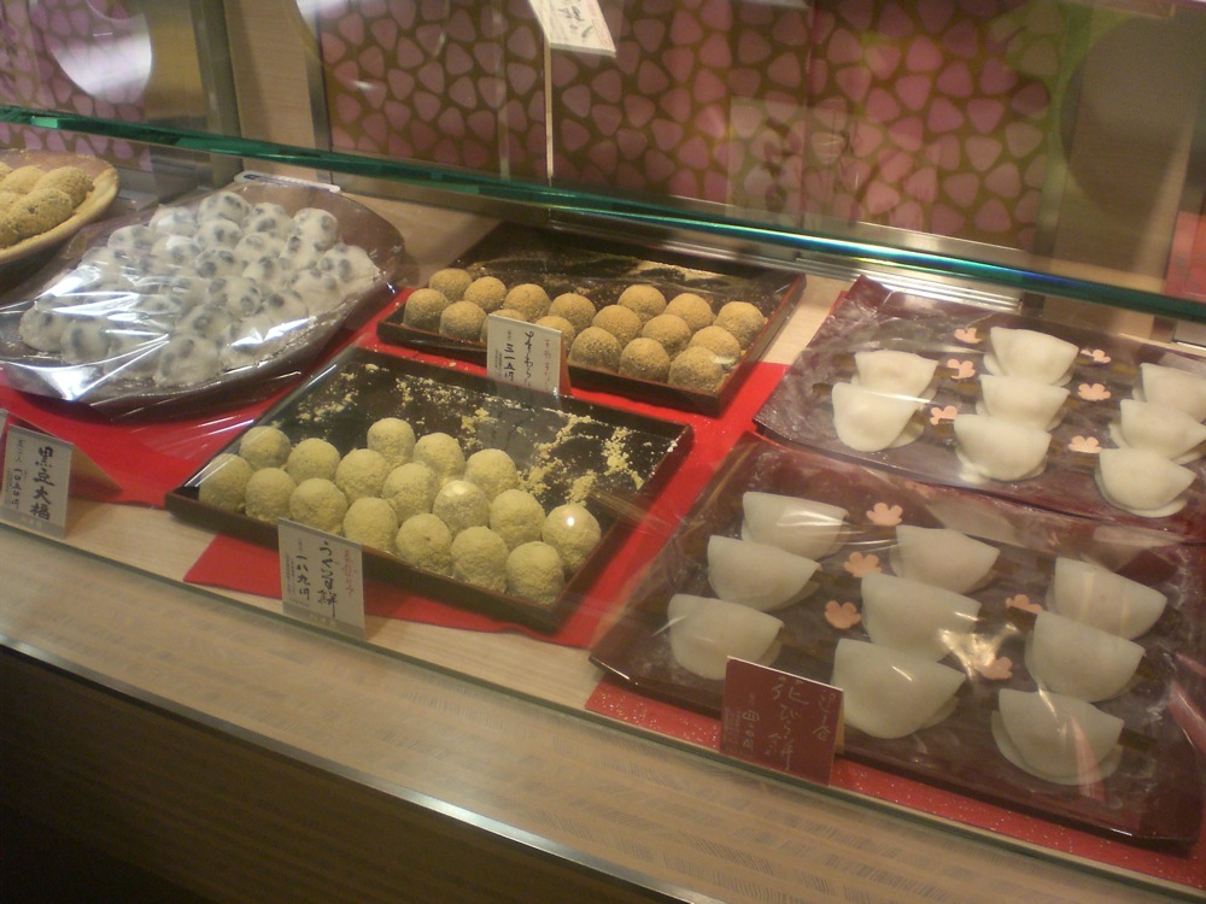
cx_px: 603
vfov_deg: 37.7
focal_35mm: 38
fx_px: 1324
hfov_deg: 49.0
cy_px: 452
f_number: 3.1
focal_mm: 6.3
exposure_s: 1/125
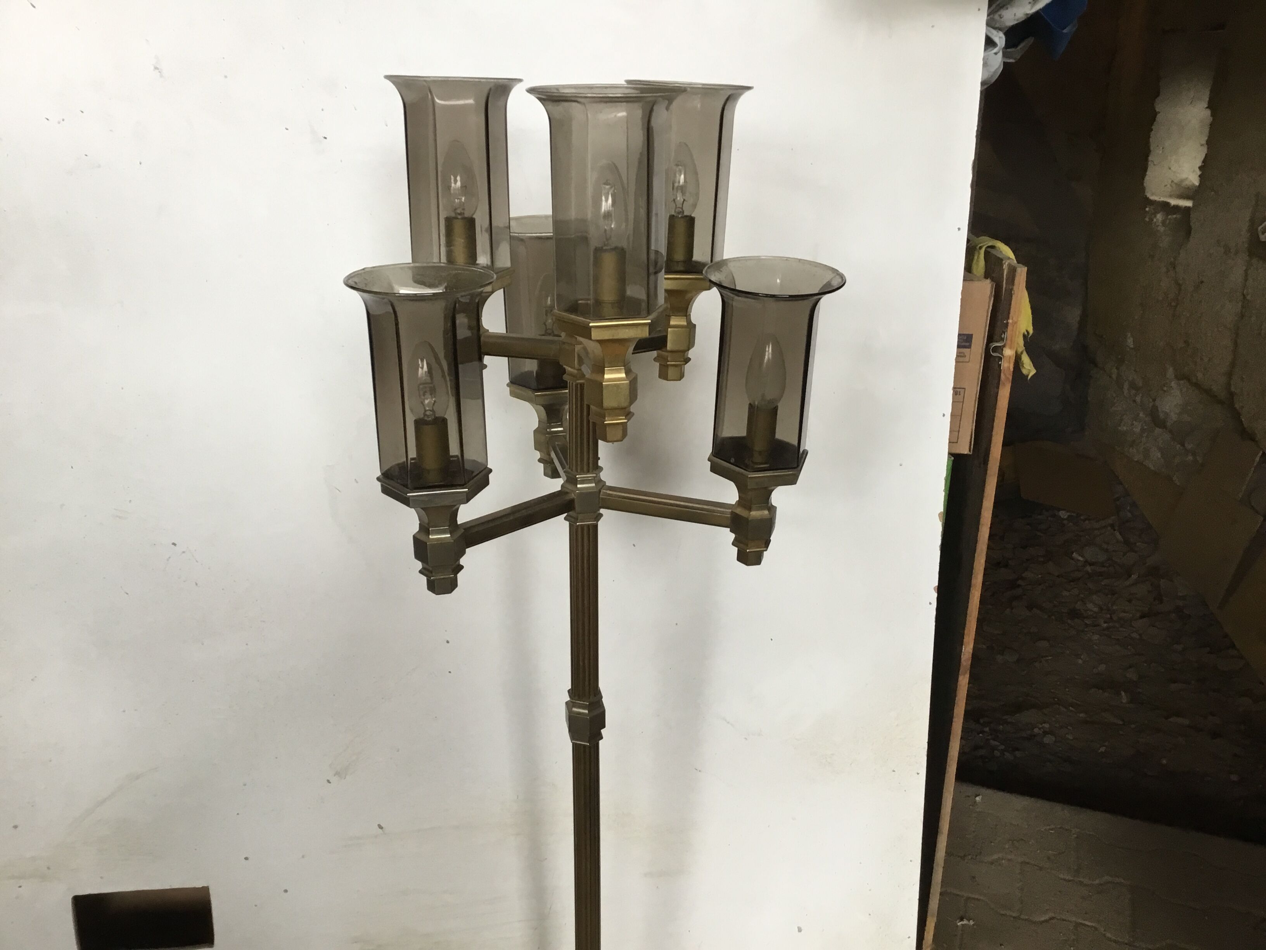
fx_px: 1134
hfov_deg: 58.4
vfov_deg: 45.4
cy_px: 475
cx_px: 633
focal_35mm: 31
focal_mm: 3.3
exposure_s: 1/33
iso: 80
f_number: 2.4
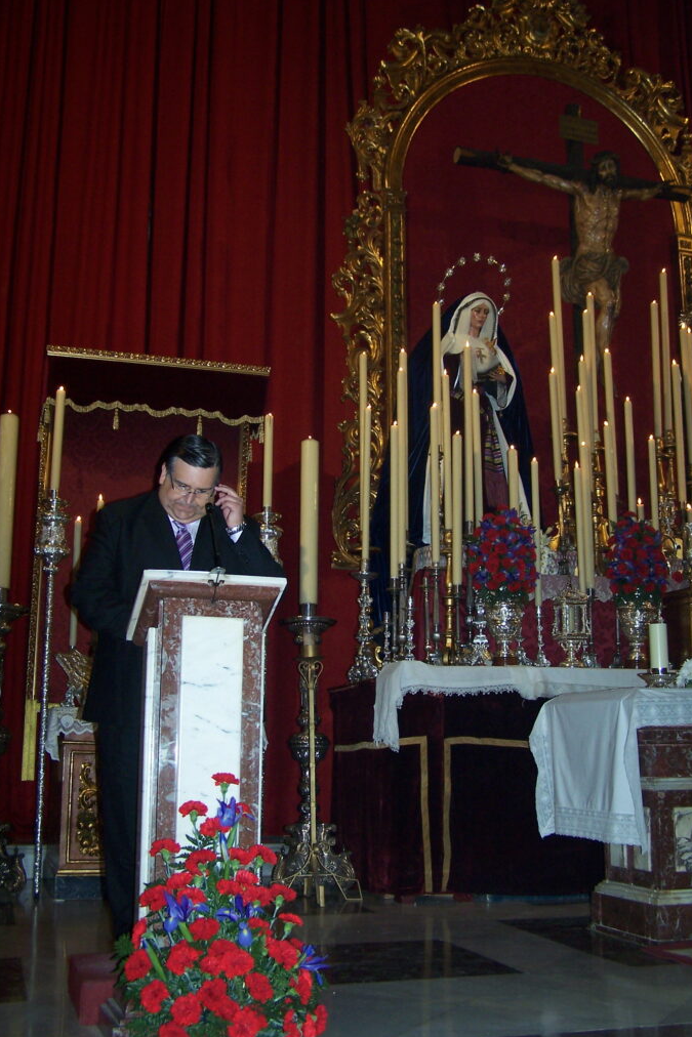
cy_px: 523
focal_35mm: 40
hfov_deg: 33.4
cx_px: 391
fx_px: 1153
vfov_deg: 48.5
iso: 140
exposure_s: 1/60
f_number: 2.8
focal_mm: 6.3
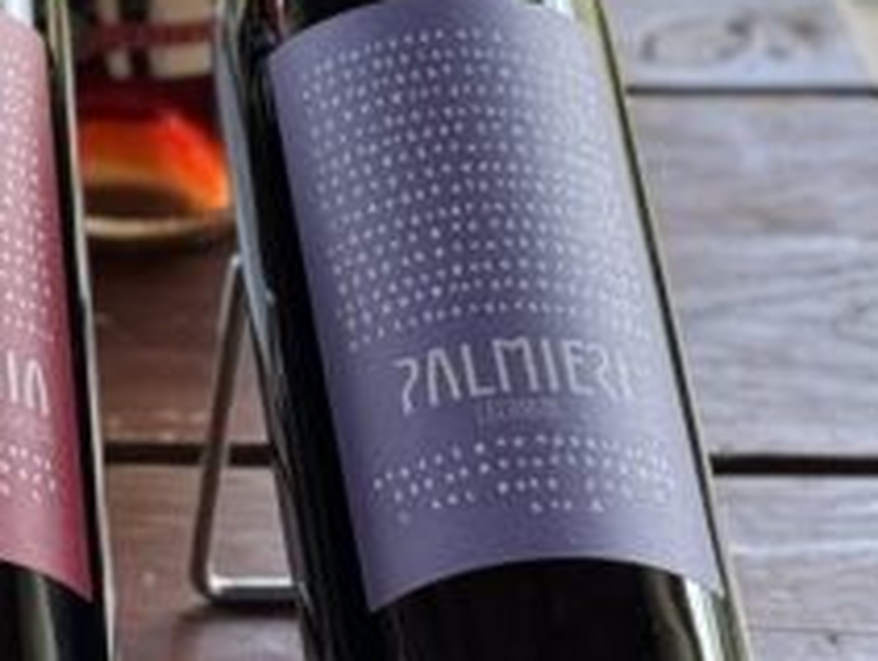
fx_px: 5767
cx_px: -1011
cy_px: 104
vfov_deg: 6.6
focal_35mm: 227
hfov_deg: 8.2
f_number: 1.78
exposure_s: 1/189
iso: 64
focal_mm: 6.76
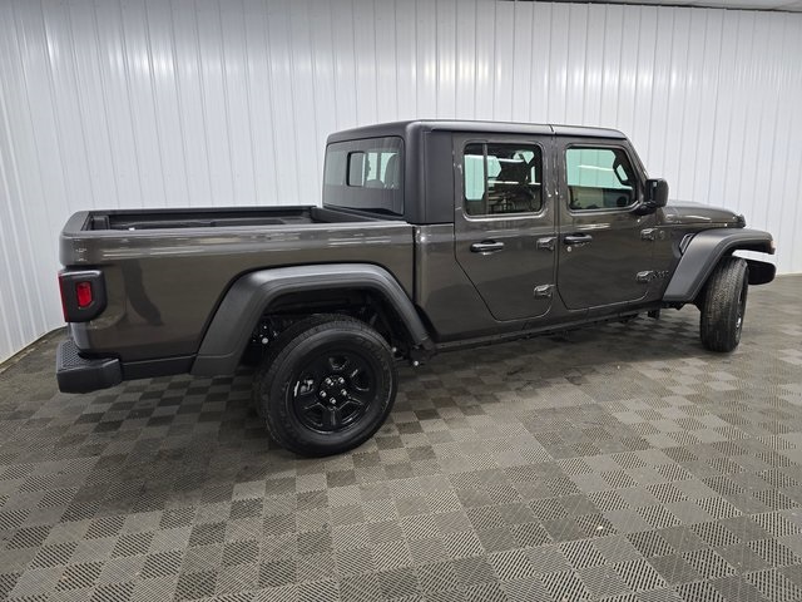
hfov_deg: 73.9
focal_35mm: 23
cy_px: 301
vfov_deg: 58.9
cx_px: 401
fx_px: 533
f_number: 1.7
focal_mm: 6.3
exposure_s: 1/120
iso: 400
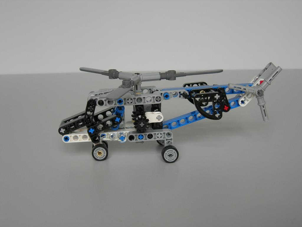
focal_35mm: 51
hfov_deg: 37.5
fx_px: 445
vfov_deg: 28.6
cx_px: 151
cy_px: 114
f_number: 3.2
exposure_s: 1/13.8
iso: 64
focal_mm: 10.6
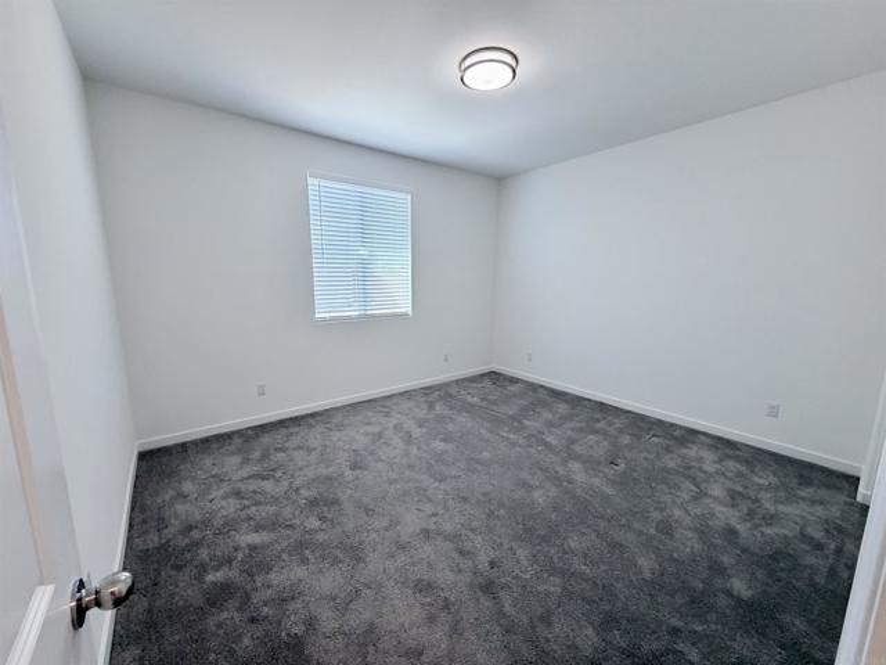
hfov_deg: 102.1
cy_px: 332
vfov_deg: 85.7
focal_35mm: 14
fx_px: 358
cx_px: 443
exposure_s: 1/120
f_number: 2.2
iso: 200
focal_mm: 2.22
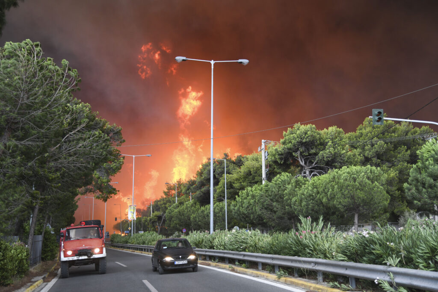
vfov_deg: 28.1
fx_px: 584
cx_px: 219
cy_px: 146
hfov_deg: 41.1
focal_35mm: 48
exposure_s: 1/160
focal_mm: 48
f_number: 4
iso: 800
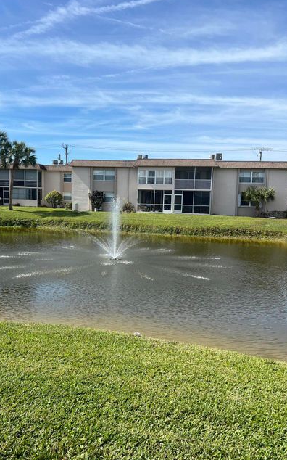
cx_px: 130
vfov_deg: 64.6
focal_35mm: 29
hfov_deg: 43.1
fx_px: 363
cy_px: 235
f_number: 1.5
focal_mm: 5.7
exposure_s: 1/4115
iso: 50
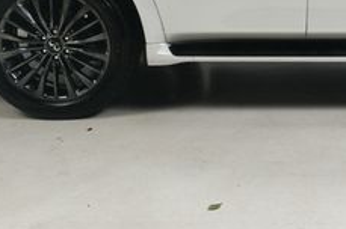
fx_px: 806
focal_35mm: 84
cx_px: 317
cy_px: -23
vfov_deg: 15.8
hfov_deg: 23.5
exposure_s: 1/160
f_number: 14
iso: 100
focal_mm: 20
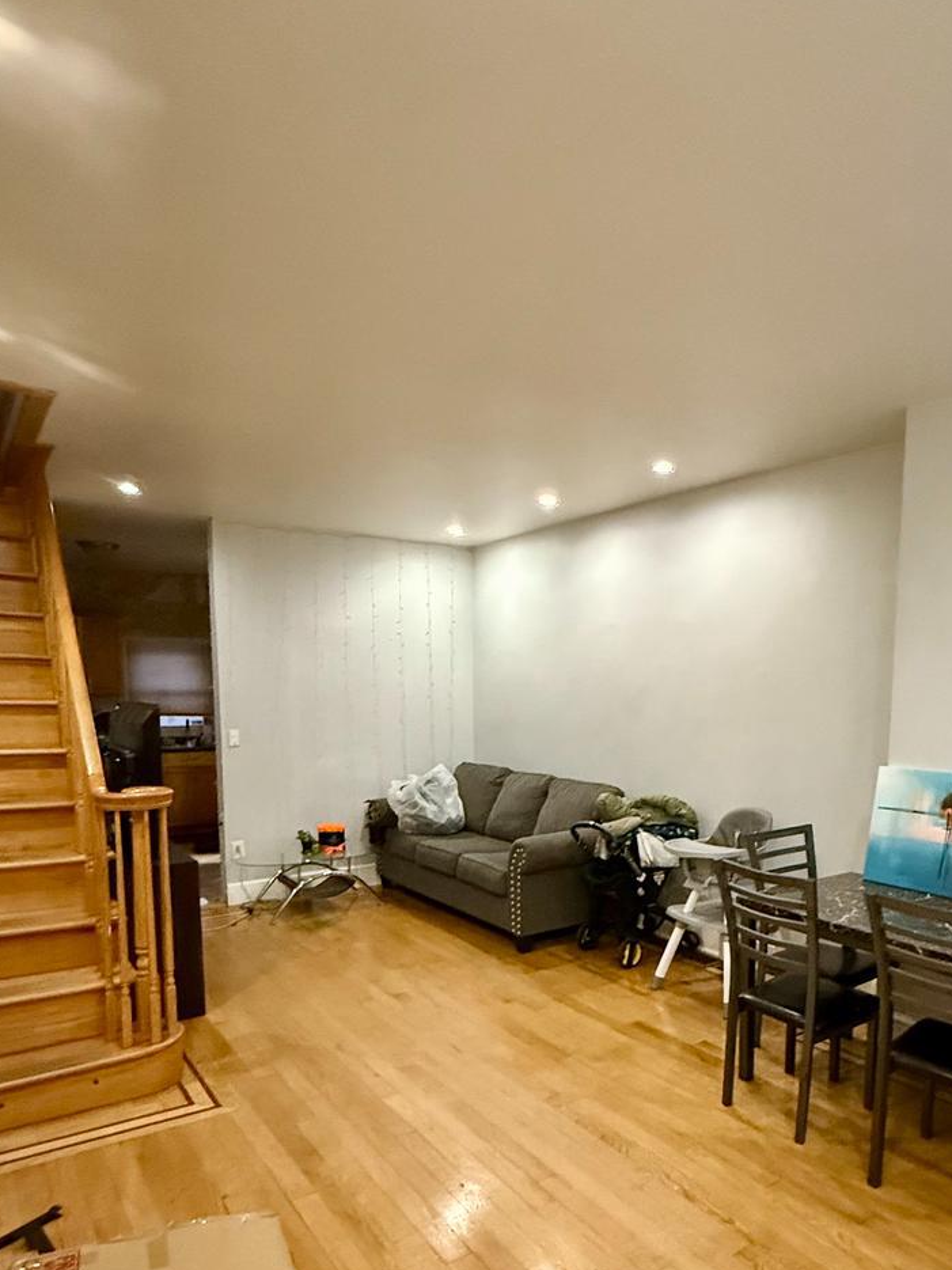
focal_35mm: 23
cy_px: 788
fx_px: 844
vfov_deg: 72.8
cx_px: 577
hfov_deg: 58.3
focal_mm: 2.22
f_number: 2.2
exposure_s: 1/60
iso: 1250
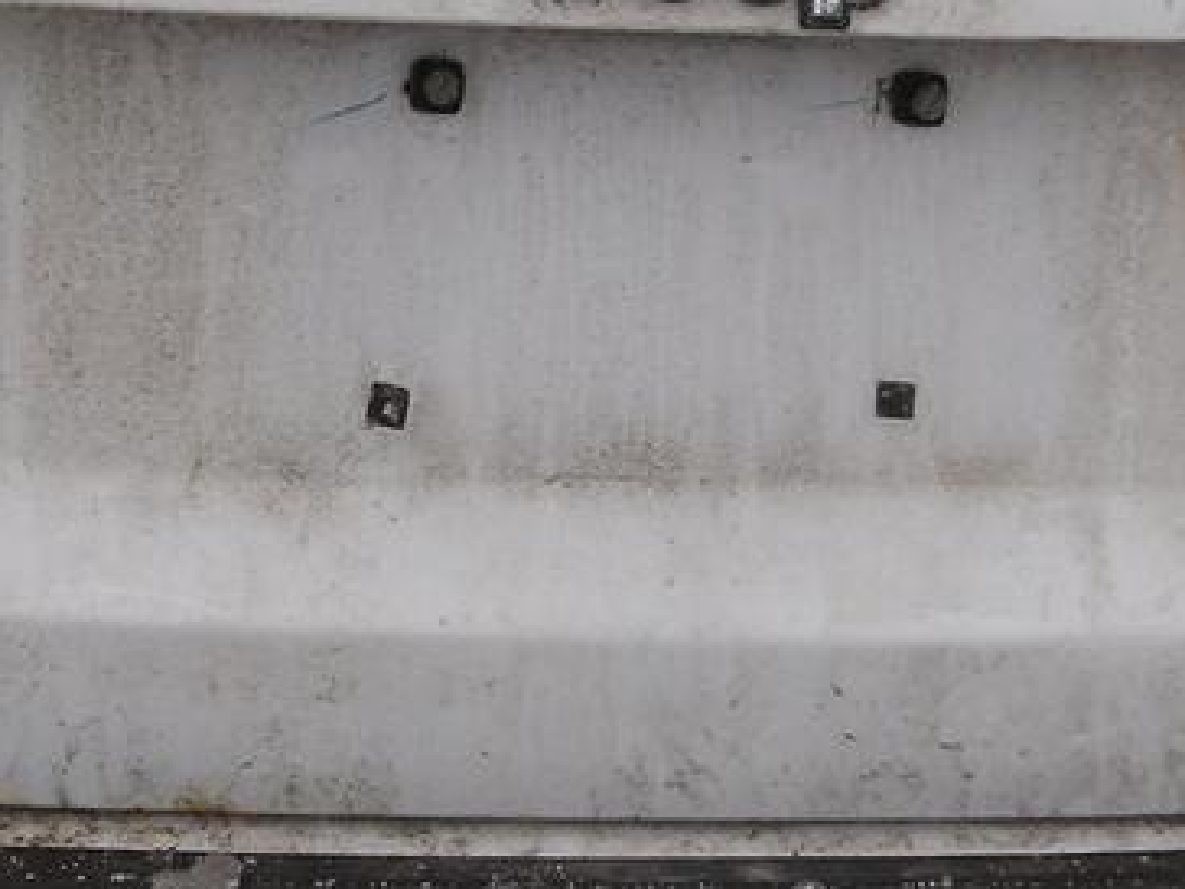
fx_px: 4211
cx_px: 518
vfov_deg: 12.0
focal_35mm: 123
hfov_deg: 16.0
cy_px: 335
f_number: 3.5
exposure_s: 1/122
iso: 80
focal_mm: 6.3
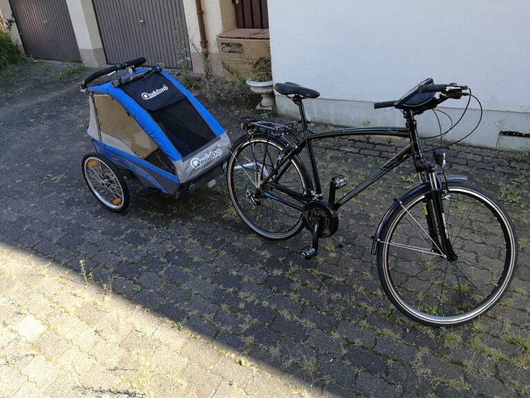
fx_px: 413
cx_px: 265
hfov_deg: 65.3
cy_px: 199
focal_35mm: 27
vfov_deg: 51.4
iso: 50
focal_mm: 4.5
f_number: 2.2
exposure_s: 1/137
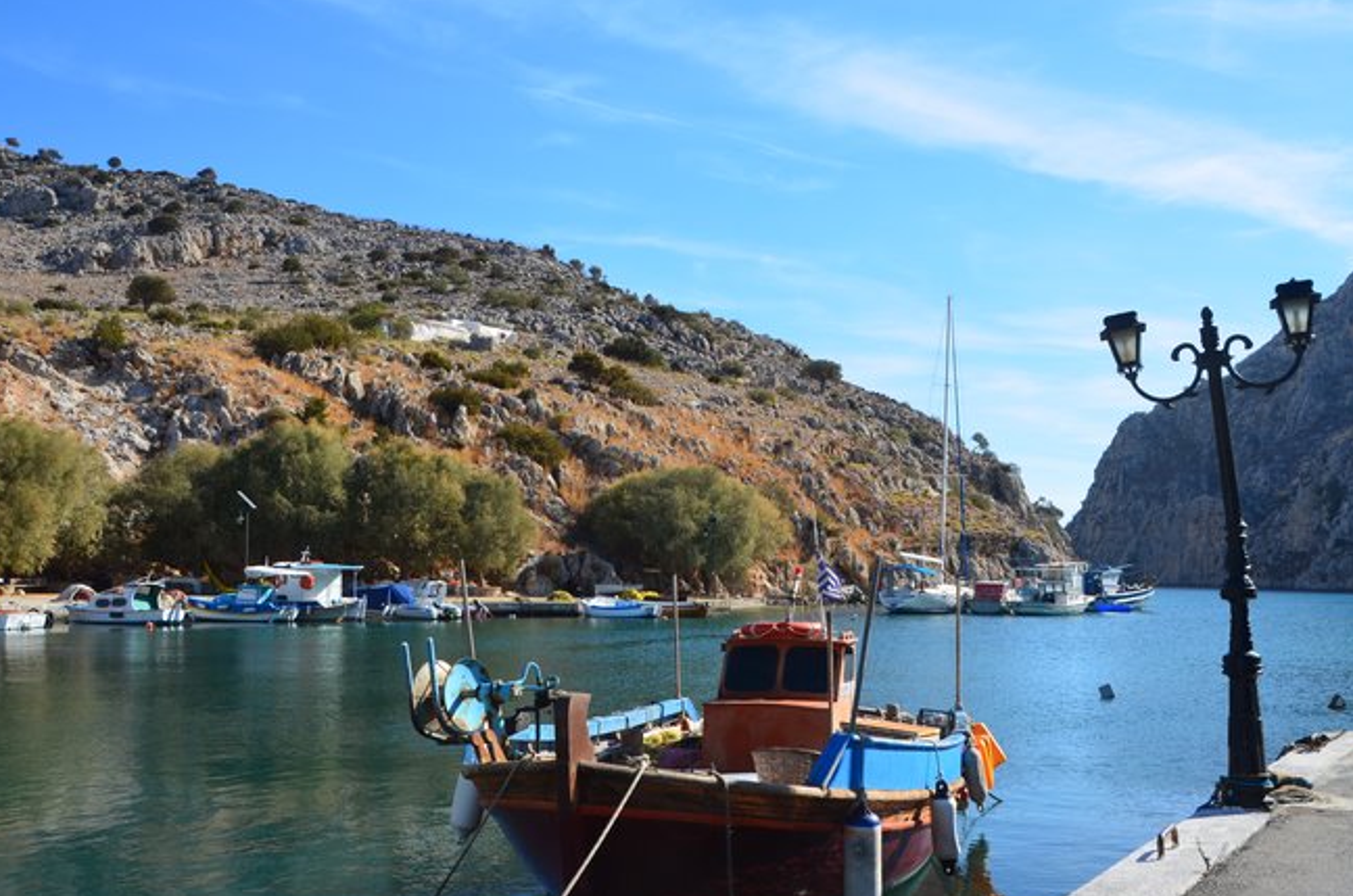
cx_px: 672
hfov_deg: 48.0
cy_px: 472
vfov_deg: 32.8
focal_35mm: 41
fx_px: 1520
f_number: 11
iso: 100
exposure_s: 1/125
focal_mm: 25
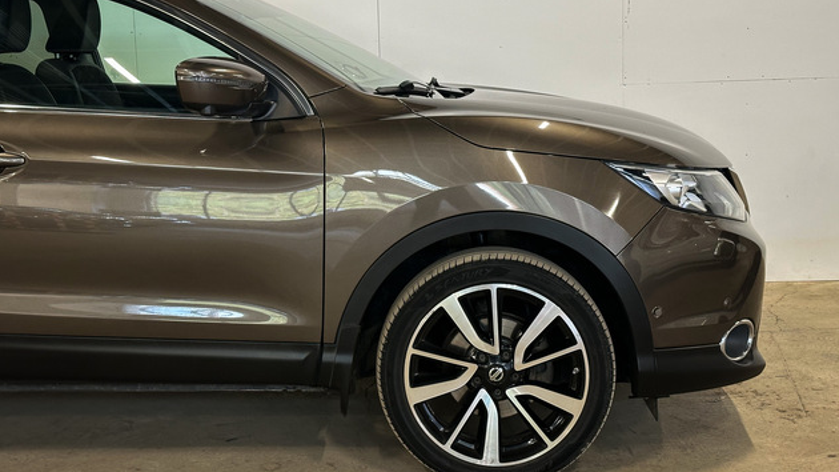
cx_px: 410
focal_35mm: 54
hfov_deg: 38.5
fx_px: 1201
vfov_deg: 22.2
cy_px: 181
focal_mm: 6.86
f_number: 1.8
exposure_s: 1/50
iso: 125
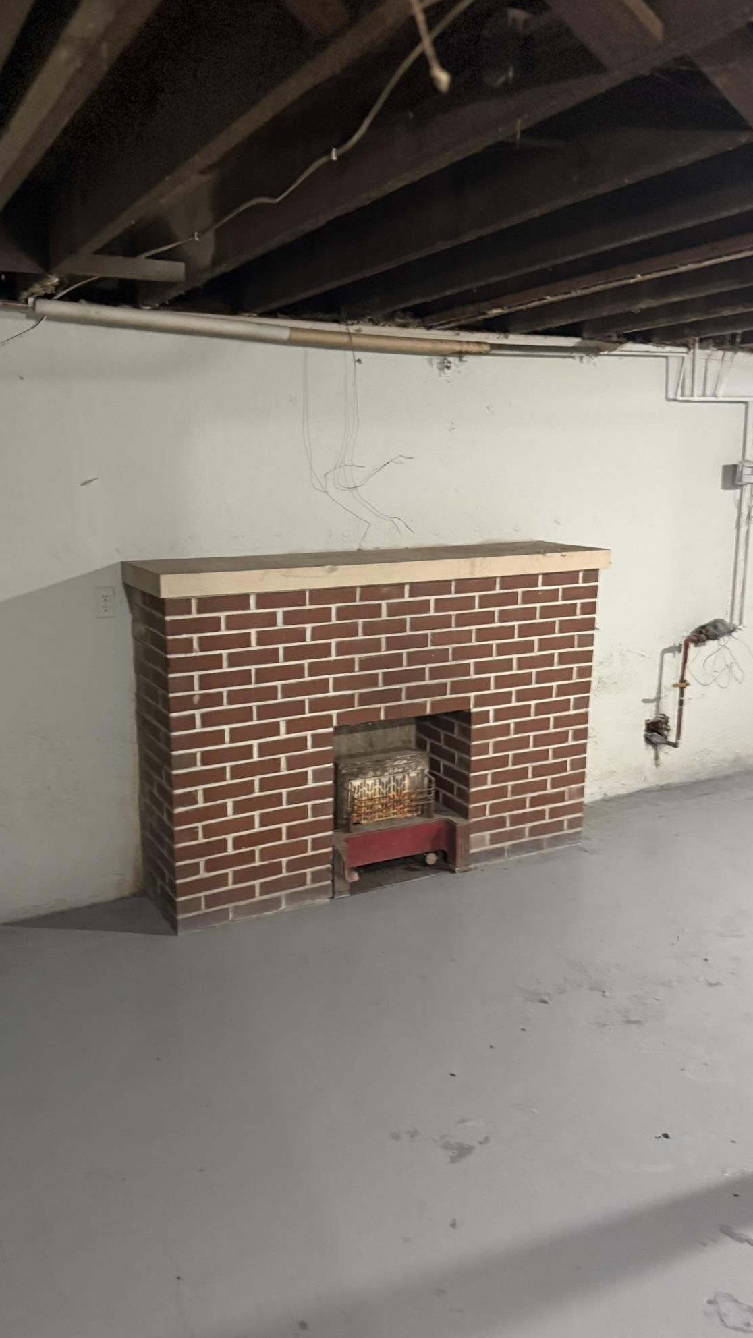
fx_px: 958
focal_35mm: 27
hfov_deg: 42.9
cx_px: 341
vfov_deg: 69.9
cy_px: 661
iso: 800
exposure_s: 1/30
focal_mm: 6.76
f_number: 1.78
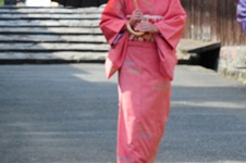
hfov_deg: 11.2
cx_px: 157
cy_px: 18
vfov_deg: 7.4
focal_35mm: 184
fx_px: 1256
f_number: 7.1
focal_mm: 40
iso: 200
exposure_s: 1/200
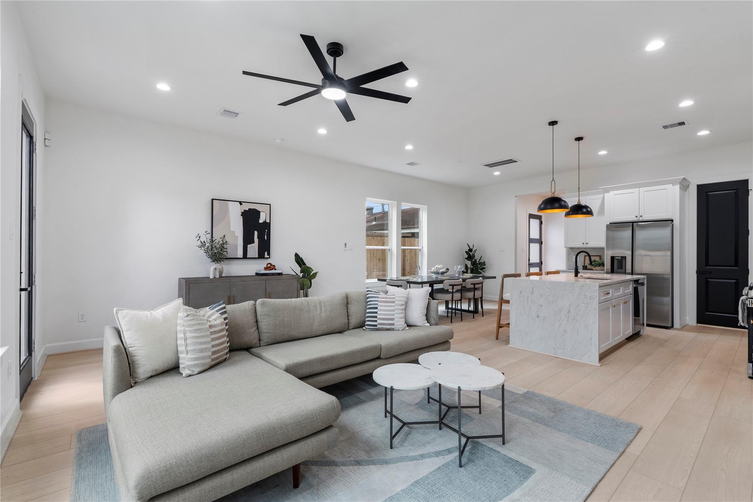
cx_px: 376
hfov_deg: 96.7
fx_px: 335
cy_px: 251
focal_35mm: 16
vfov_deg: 73.7
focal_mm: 16
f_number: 9
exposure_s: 1/1.25
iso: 200
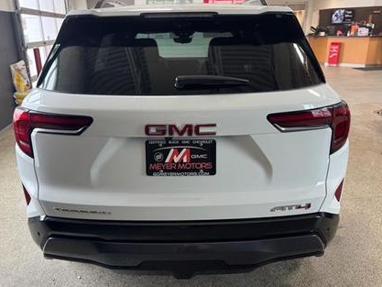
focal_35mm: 29
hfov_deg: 61.6
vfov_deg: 48.2
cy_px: 145
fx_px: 320
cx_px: 182
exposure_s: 1/60
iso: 125
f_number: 1.78
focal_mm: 6.76
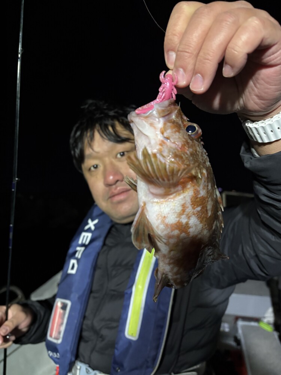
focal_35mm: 26
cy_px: 188
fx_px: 281
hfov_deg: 53.1
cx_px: 140
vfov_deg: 67.3
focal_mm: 5.96
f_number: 1.6
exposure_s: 1/60
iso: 400
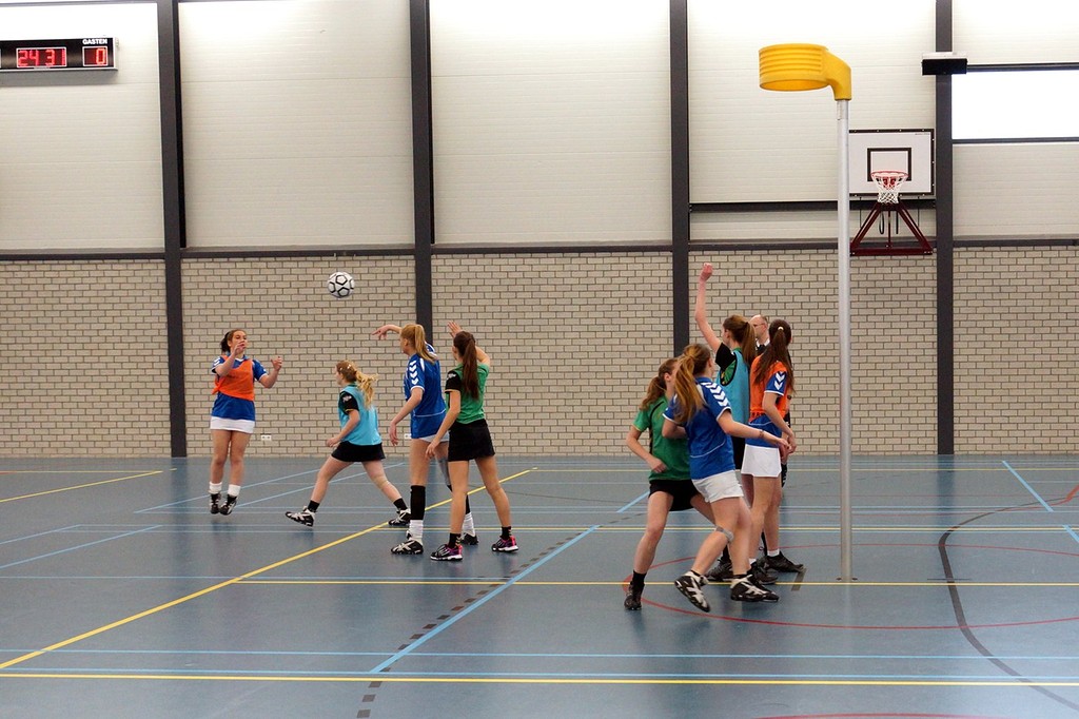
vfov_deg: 36.8
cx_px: 540
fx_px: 1079
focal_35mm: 36
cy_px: 360
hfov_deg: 53.1
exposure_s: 1/250
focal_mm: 24
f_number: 3.2
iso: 1250
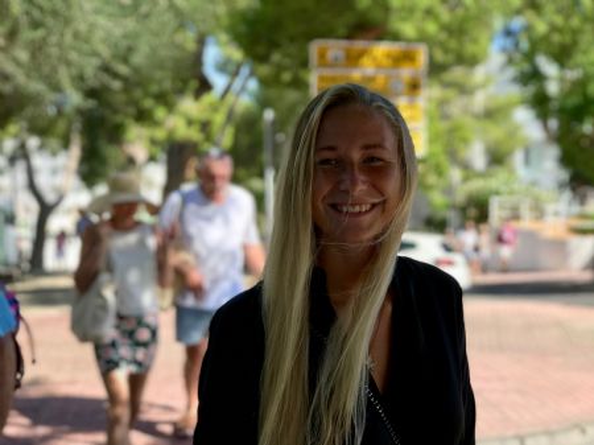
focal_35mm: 57
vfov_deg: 25.6
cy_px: 222
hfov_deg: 33.8
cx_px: 297
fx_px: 978
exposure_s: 1/287
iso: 20
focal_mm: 6.6
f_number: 2.8
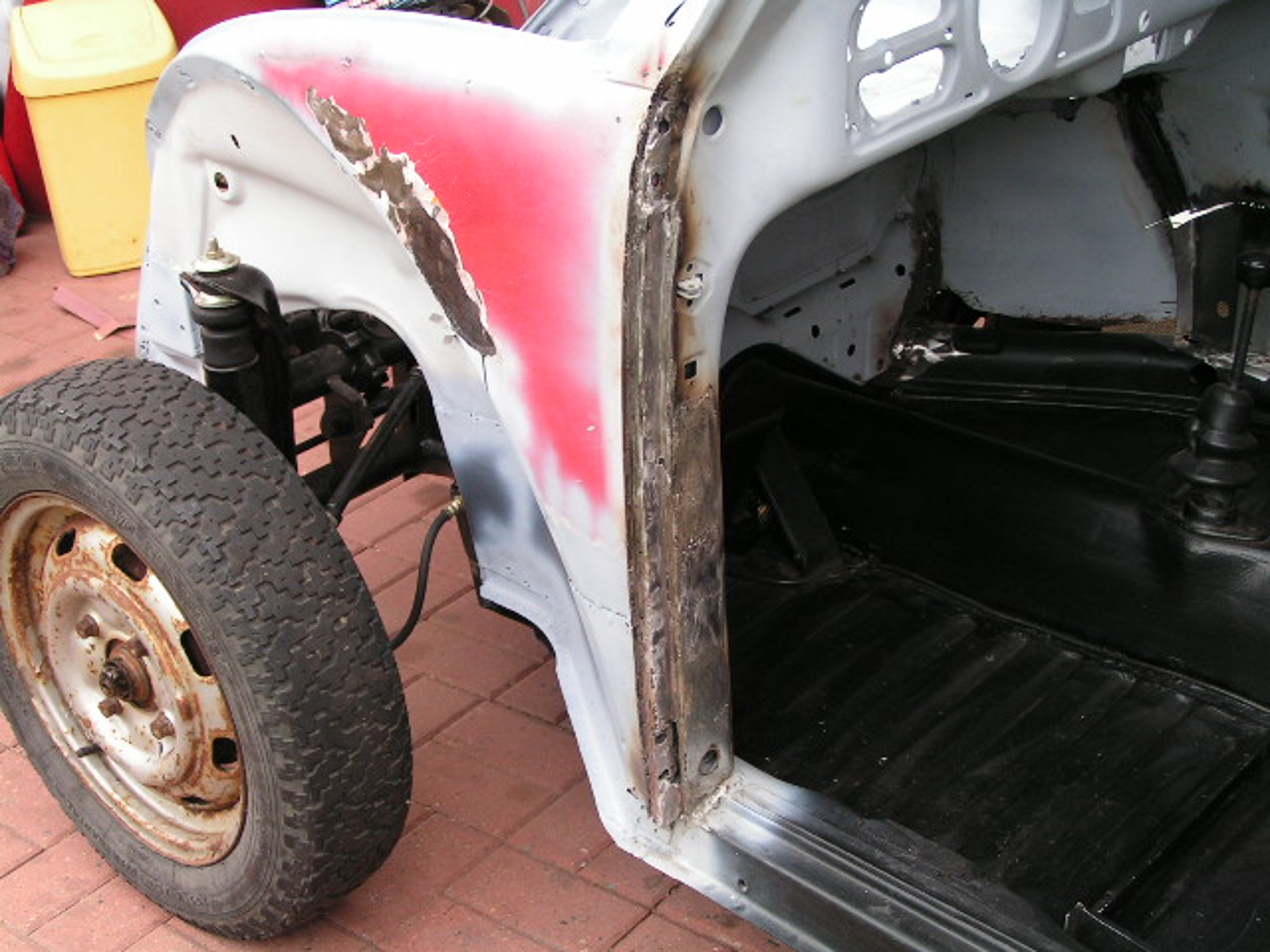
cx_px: 635
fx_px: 1798
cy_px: 476
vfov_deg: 29.7
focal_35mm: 49
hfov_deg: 38.9
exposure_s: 1/60
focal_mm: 8.2
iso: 50
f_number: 3.2
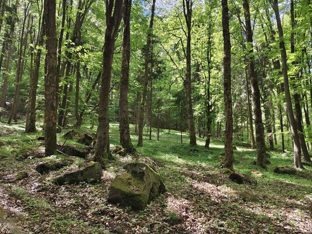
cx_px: 156
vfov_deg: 56.8
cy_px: 117
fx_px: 216
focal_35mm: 24
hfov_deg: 71.6
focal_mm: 5.56
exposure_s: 1/100
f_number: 1.88
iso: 178
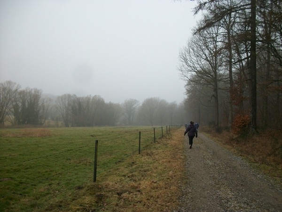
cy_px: 106
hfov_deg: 56.8
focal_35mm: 32
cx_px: 141
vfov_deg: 44.2
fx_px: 261
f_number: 8.8
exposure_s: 1/30
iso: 80
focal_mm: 5.7
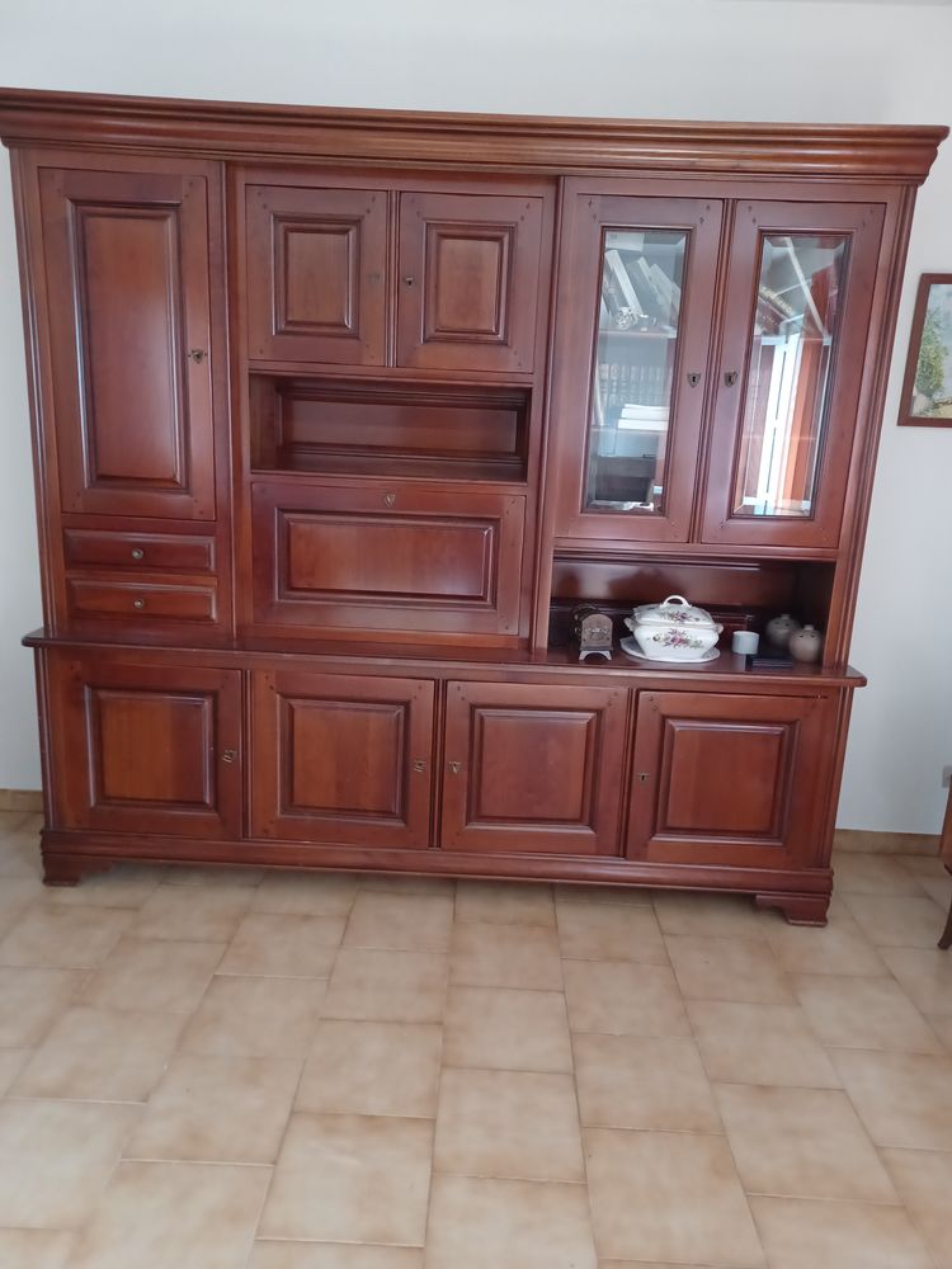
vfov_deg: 69.4
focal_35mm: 25
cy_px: 634
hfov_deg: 54.9
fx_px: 917
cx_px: 476
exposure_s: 1/20
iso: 1000
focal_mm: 4.6
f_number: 1.8
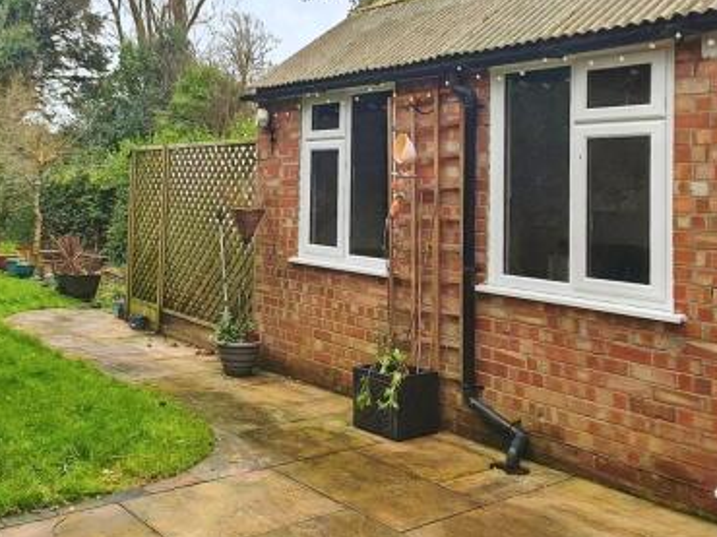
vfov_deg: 39.1
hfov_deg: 49.9
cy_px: 175
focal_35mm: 36
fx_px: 745
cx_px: 205
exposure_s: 1/100
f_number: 2
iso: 64
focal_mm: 1.82
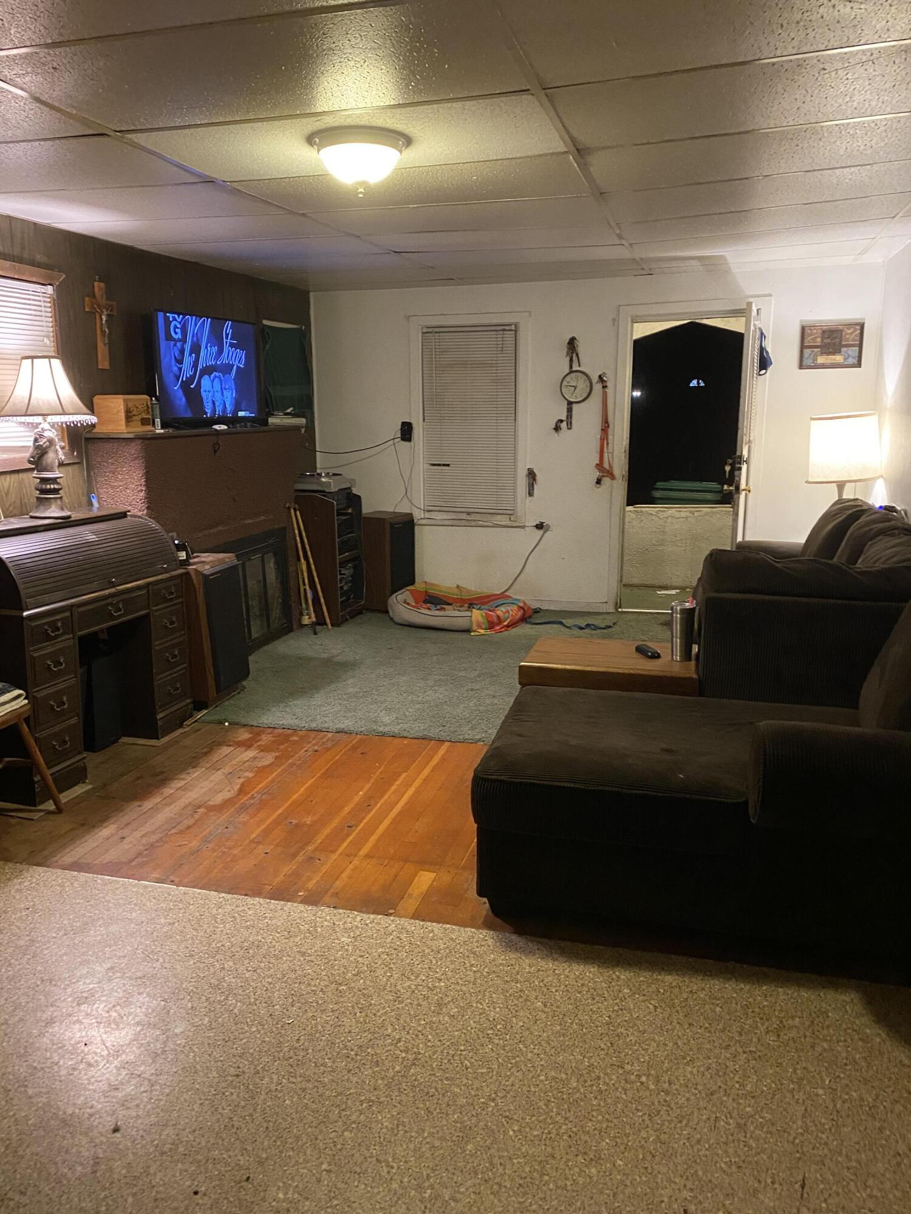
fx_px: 912
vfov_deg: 67.3
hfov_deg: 53.1
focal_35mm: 26
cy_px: 607
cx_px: 456
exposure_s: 1/30
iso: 640
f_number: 1.8
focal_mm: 4.25
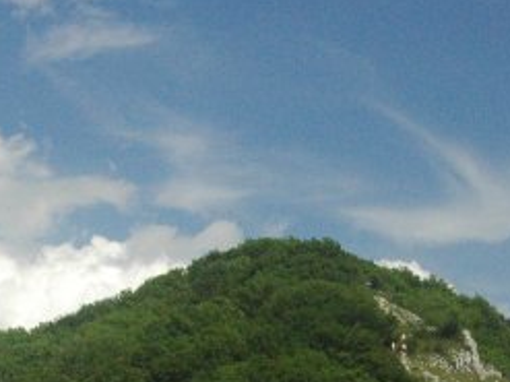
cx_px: 357
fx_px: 2409
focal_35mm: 164
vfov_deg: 8.9
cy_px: 508
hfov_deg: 12.1
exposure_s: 1/640
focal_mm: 35
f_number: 11
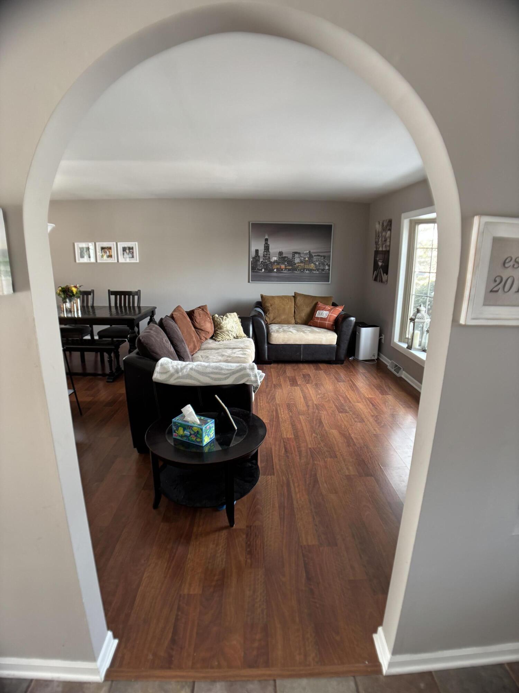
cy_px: 346
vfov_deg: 67.3
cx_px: 260
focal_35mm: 26
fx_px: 520
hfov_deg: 53.1
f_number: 1.6
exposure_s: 1/71
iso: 125
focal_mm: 5.96
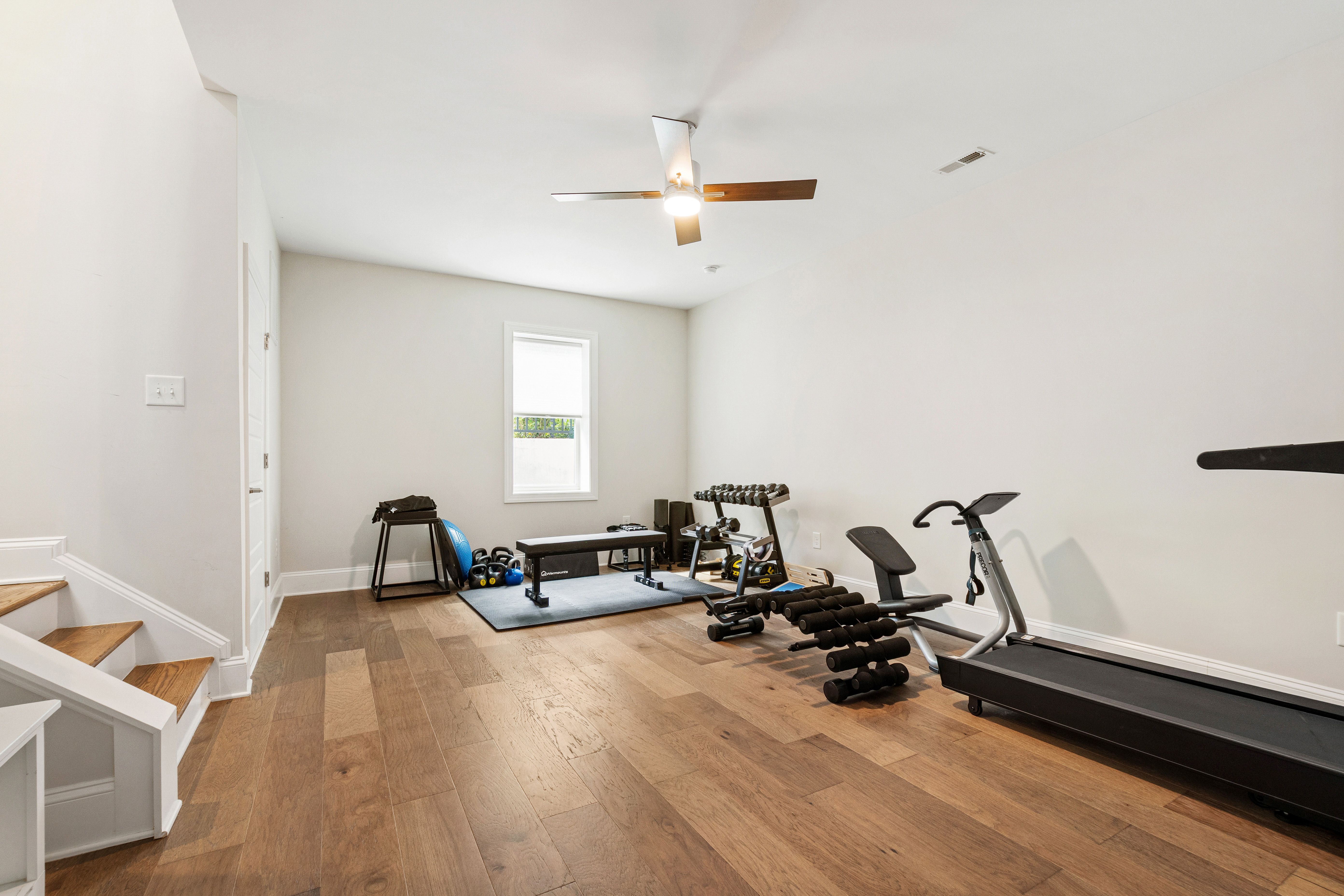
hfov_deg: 100.4
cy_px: 448
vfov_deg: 77.3
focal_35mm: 15
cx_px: 672
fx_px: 560
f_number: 8
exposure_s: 1
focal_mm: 10
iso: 100
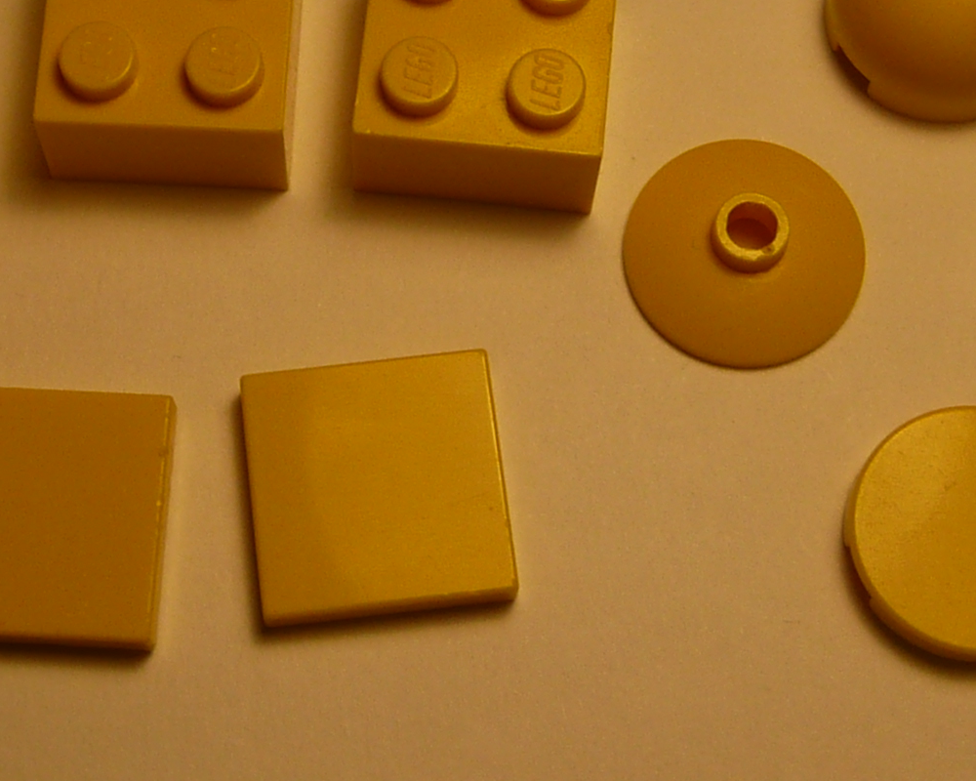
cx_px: 371
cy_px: 298
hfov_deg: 24.7
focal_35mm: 77
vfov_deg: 19.9
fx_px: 2224
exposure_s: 1/80
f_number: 3.3
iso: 100
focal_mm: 4.6
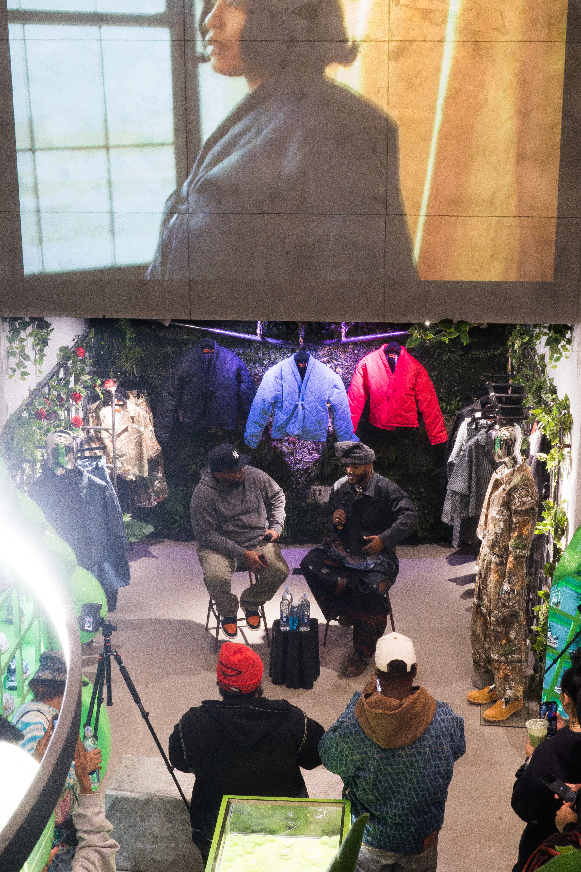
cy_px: 436
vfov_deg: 33.4
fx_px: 1452
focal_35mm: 60
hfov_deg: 22.6
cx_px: 290
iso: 12800
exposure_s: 1/13
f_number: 32
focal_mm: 60
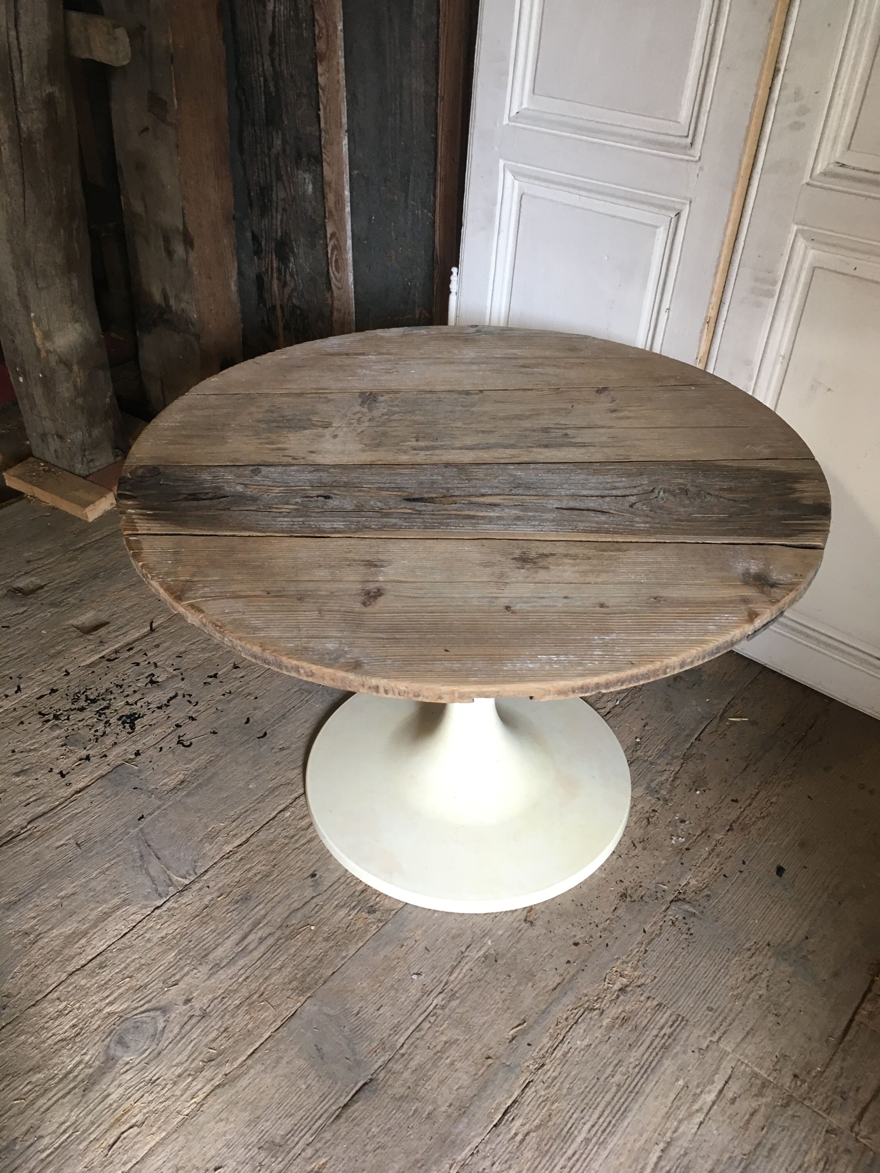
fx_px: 983
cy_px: 586
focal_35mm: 29
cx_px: 440
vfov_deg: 61.7
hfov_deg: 48.2
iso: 100
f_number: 2.2
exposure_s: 1/33
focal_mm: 4.15
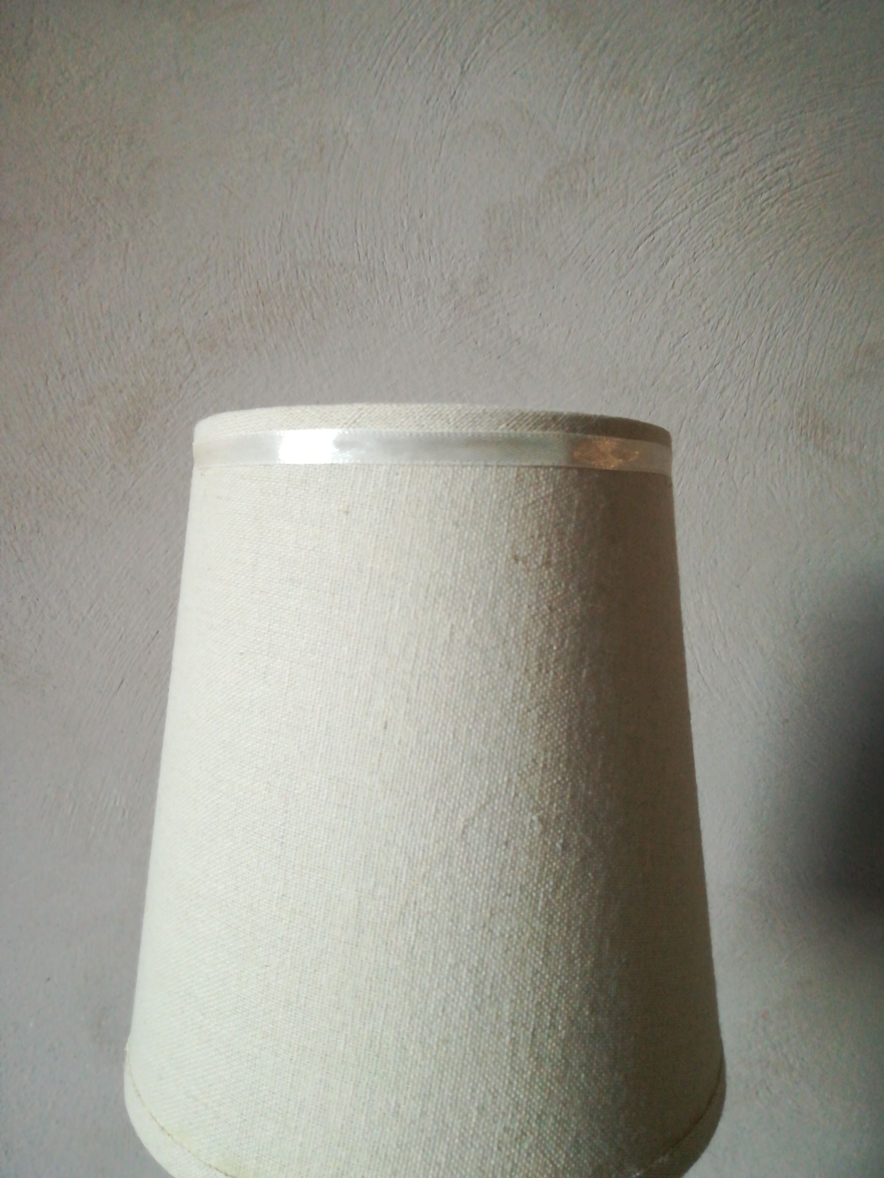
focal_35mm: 26
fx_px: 885
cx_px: 442
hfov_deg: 53.1
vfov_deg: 67.3
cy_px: 589
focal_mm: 3.83
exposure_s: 1/24
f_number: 2.2
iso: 500
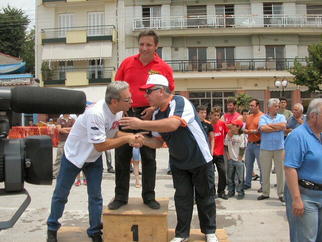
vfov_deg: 38.7
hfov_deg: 50.1
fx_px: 344
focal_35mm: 37
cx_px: 161
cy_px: 121
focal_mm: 5.6
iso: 100
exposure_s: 1/509
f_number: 4.5
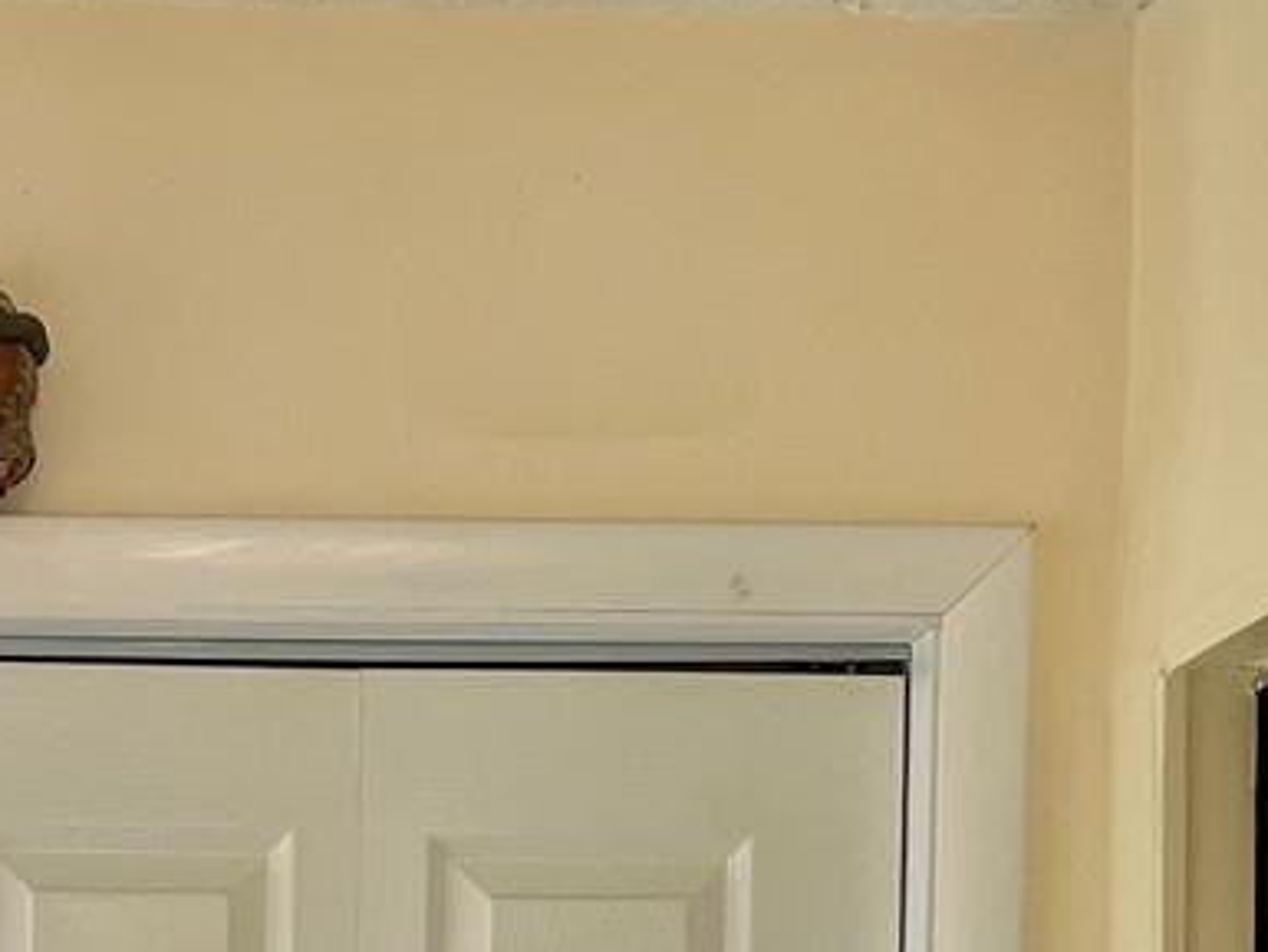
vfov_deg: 12.3
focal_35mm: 108
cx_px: -300
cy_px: 1855
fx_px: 3957
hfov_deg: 17.3
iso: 80
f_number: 1.5
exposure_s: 1/60
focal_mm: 5.7
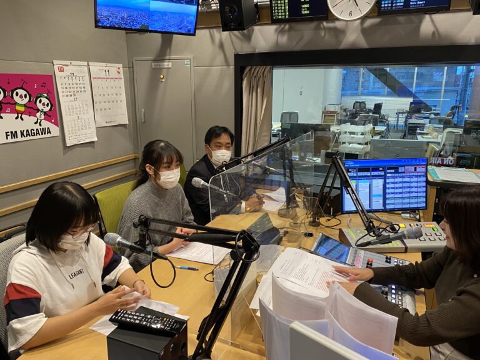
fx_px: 361
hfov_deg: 67.3
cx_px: 240
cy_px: 180
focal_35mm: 26
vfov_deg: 53.1
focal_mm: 4.25
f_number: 1.8
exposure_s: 1/60
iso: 200
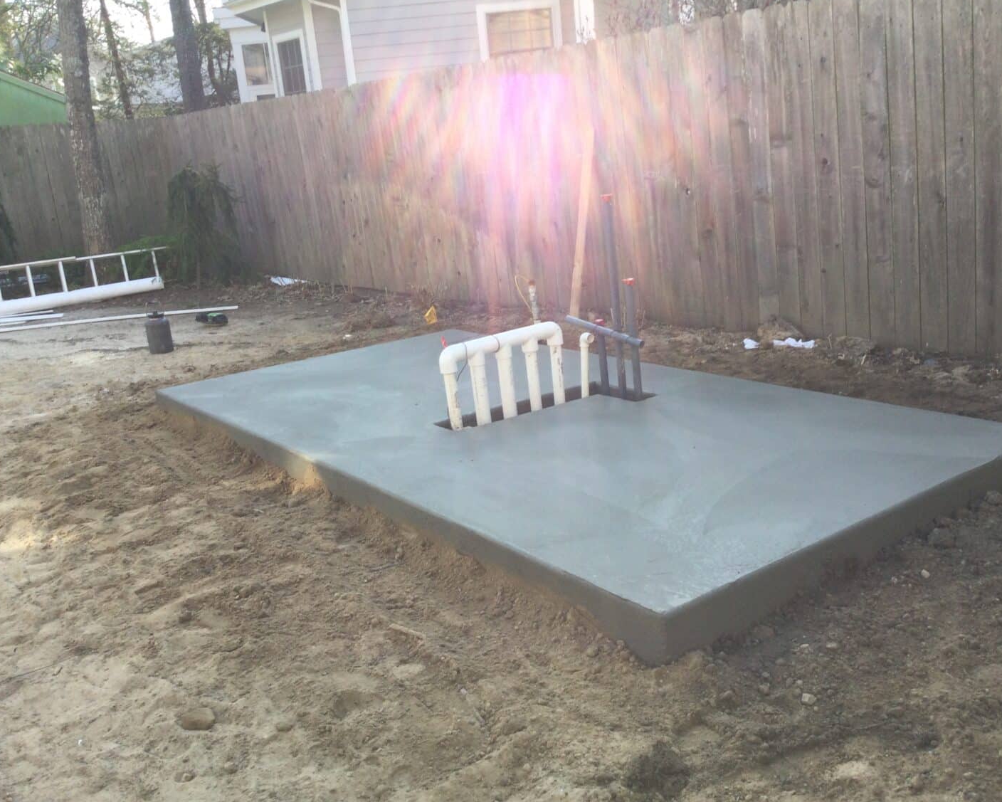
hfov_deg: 54.2
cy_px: 404
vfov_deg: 44.6
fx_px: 979
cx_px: 530
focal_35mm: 33
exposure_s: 1/171
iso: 25
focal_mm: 3.3
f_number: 2.4
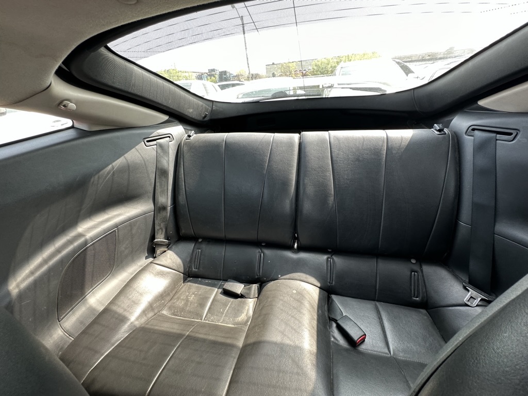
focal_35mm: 14
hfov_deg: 102.1
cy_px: 198
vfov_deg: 85.7
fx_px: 214
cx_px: 264
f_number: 2.2
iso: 64
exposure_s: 1/99
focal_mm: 2.22
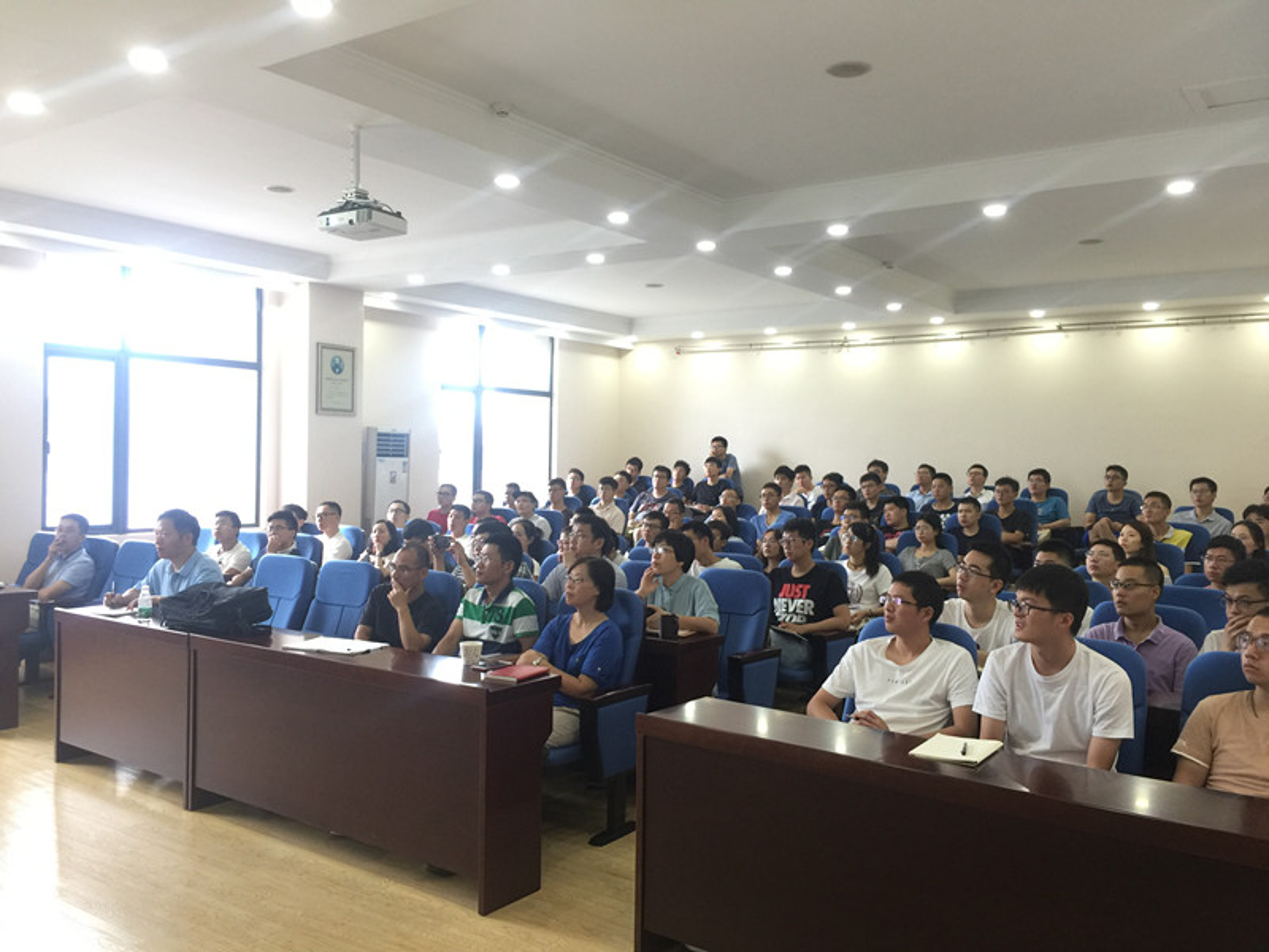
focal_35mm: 29
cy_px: 476
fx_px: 1063
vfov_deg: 48.2
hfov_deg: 61.7
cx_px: 634
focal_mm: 4.15
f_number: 2.2
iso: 50
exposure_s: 1/17
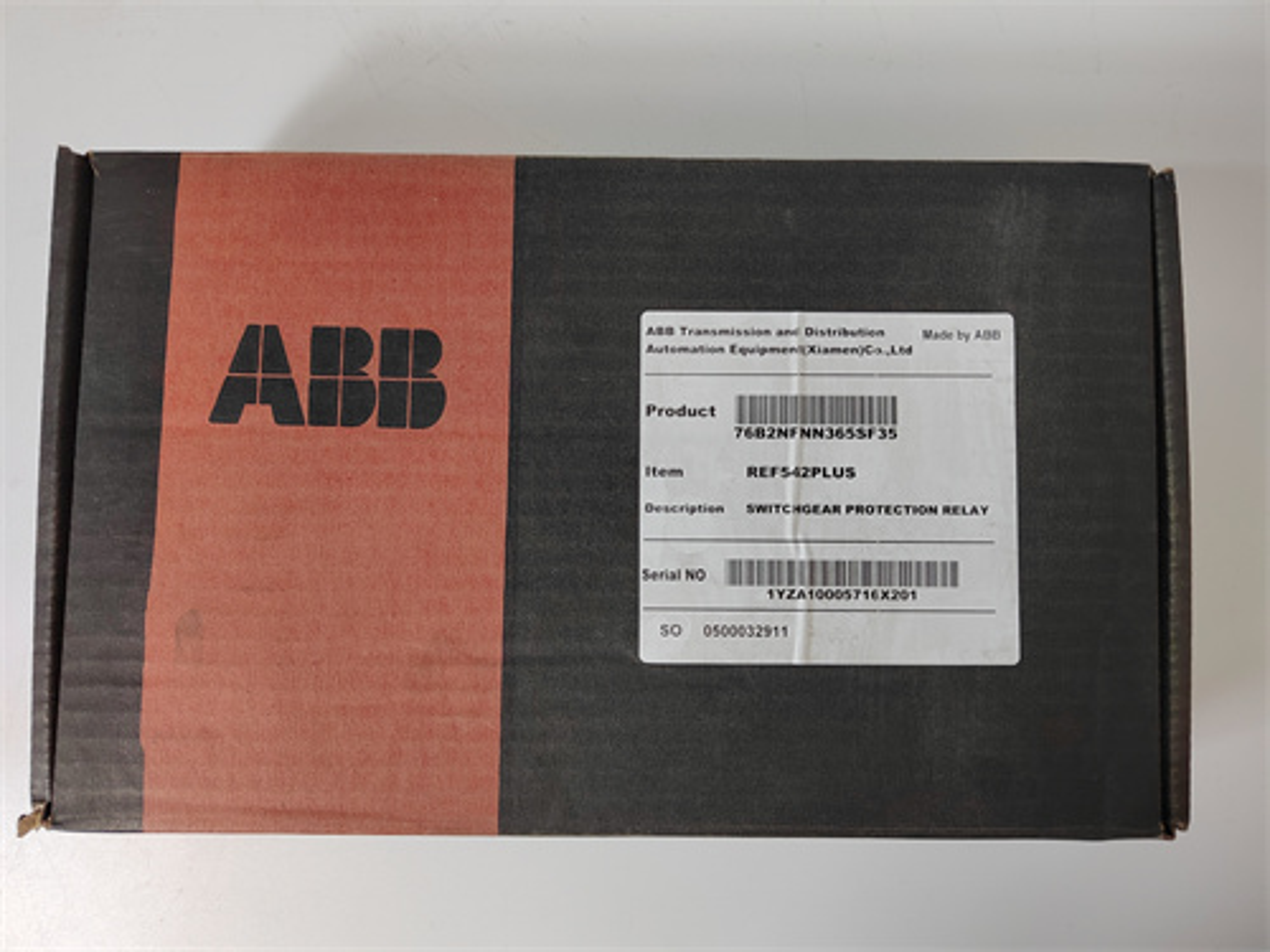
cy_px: 476
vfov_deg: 58.9
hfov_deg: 73.9
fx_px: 844
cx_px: 635
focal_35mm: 23
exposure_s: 1/100
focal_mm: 5.52
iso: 556
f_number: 1.9
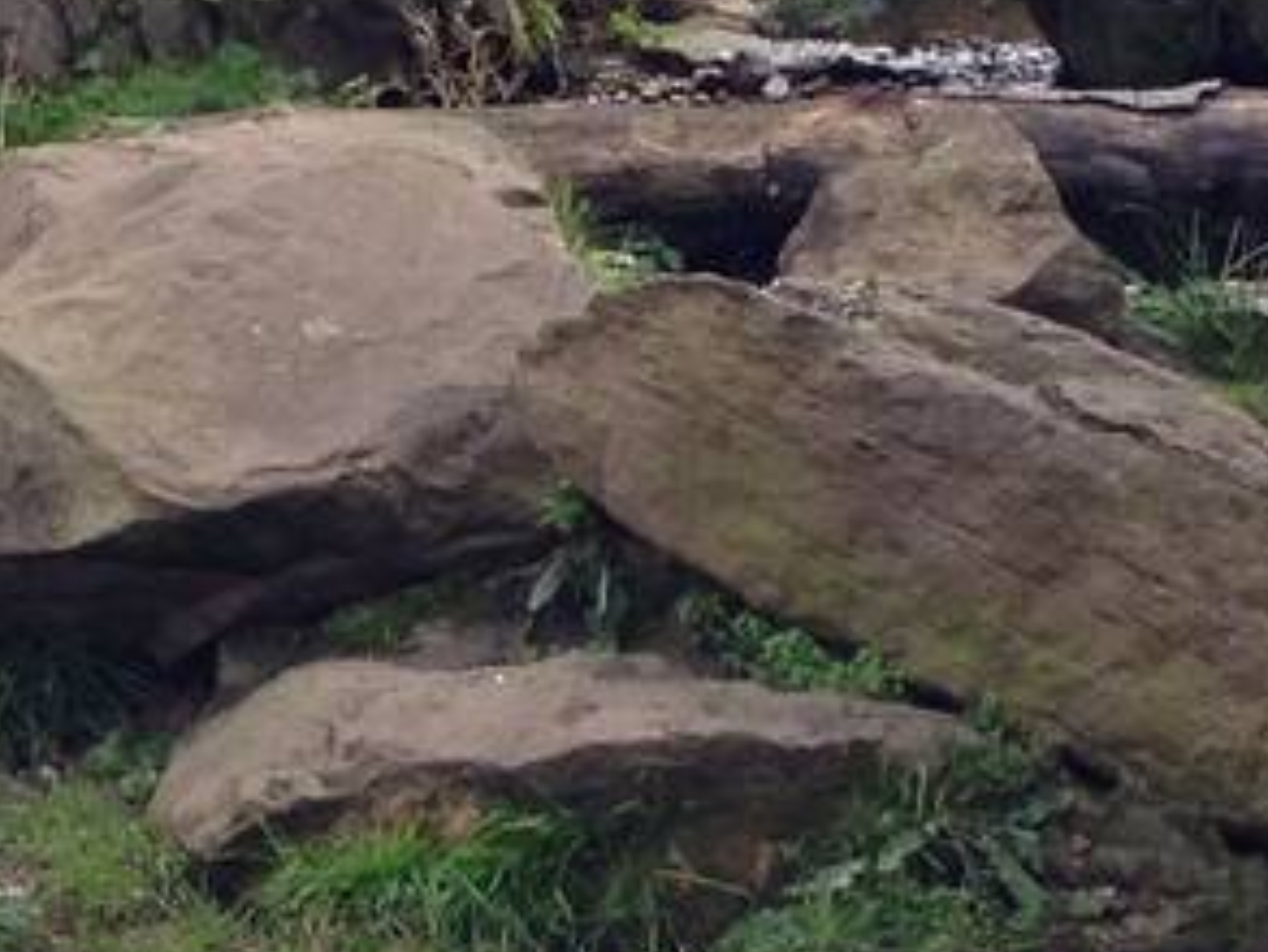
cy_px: 420
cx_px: -225
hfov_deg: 10.8
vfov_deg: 8.3
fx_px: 6596
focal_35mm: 180
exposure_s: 1/335
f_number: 2.4
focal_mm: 4.12
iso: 50
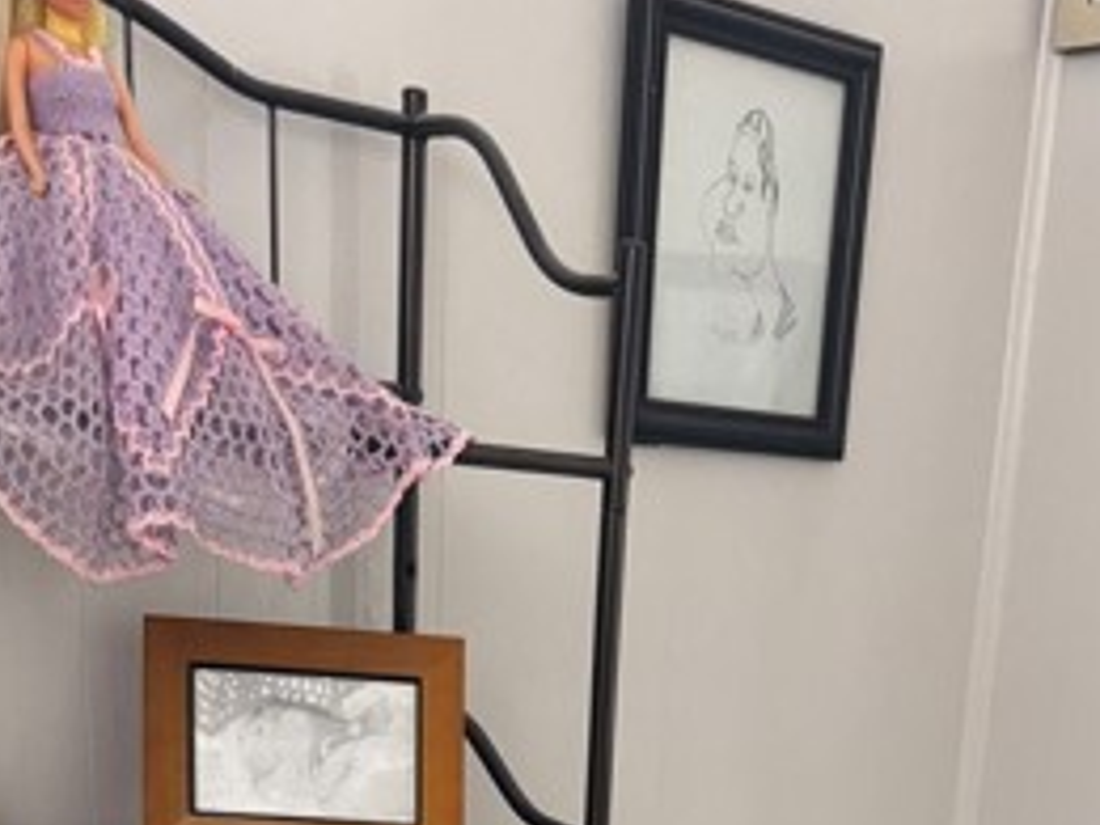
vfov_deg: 20.7
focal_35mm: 59
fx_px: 1875
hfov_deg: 32.3
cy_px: 1282
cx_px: 766
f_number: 1.78
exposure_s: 1/60
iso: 500
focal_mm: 6.76
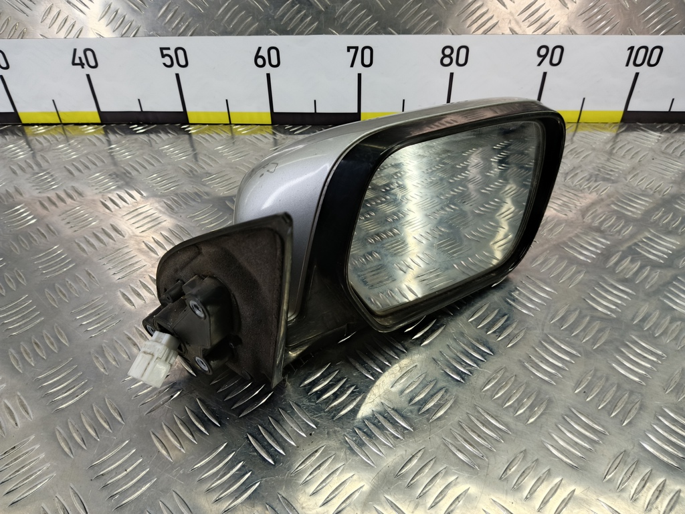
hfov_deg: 73.9
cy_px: 257
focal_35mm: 23
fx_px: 455
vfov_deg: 58.9
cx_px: 342
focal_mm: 4.11
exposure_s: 1/33.3
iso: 95
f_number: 1.6
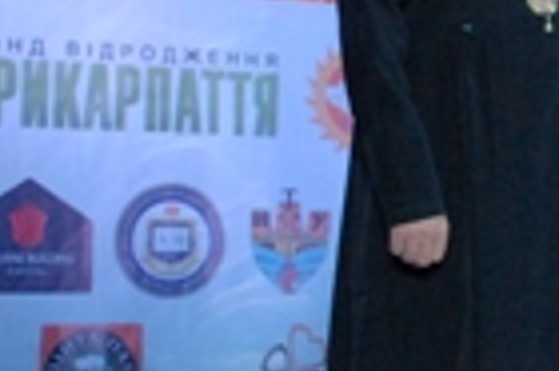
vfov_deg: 8.0
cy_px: 60
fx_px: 2652
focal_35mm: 171
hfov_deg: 11.5
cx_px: 866
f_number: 5
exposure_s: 1/80
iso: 1600
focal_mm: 32
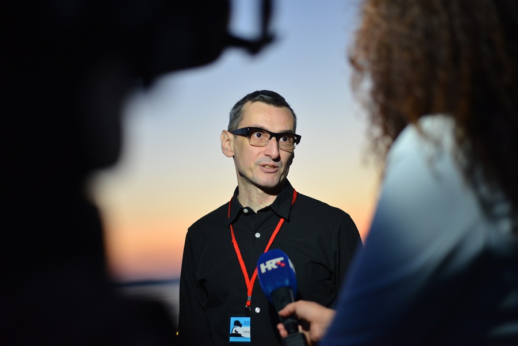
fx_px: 720
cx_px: 259
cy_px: 173
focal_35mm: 50
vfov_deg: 27.0
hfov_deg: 39.6
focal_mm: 50
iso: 1250
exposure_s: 1/500
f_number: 2
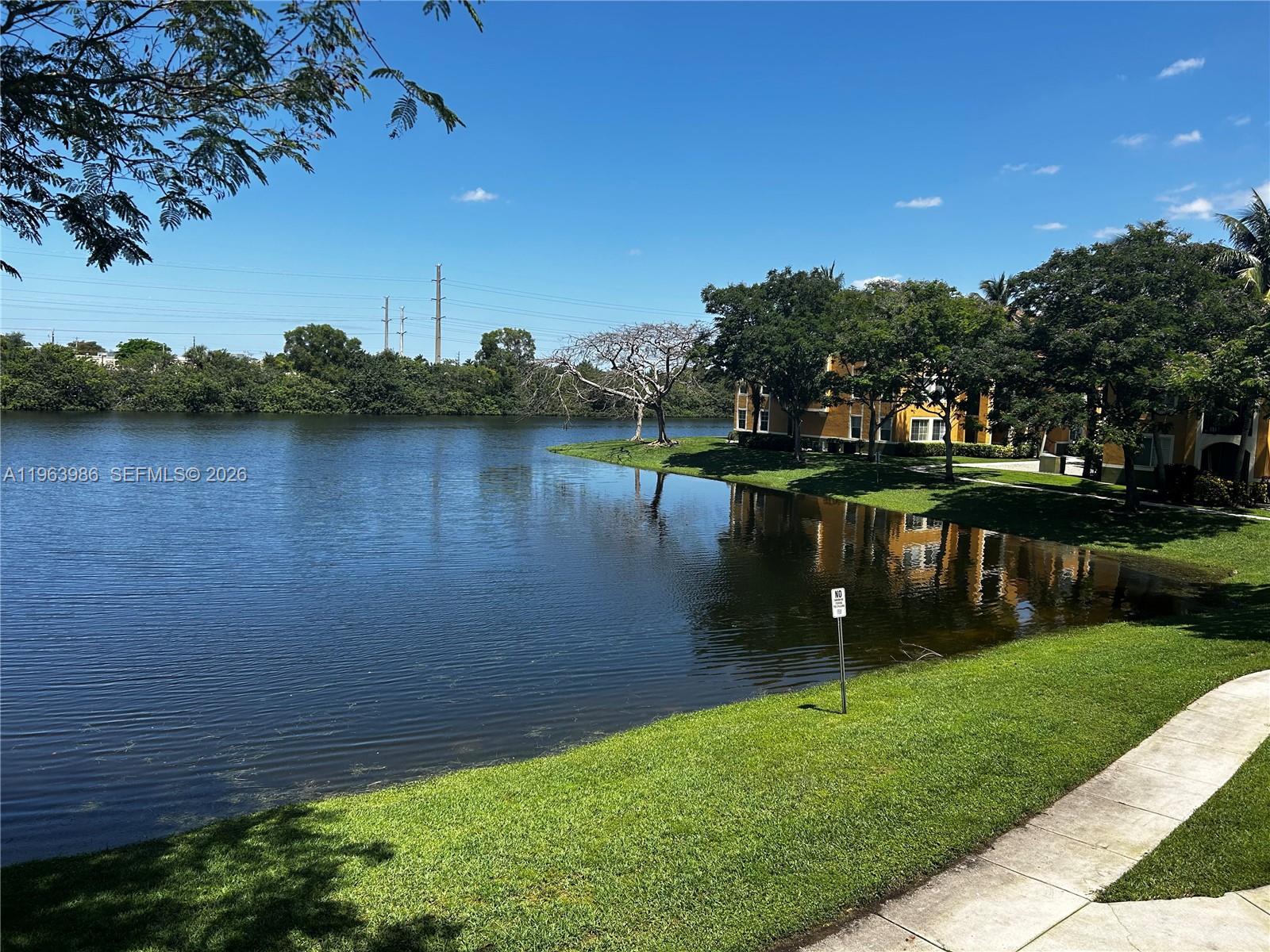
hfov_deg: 67.3
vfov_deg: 53.1
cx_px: 635
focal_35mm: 26
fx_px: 954
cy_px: 476
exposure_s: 1/3257
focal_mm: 5.7
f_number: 1.5
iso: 50
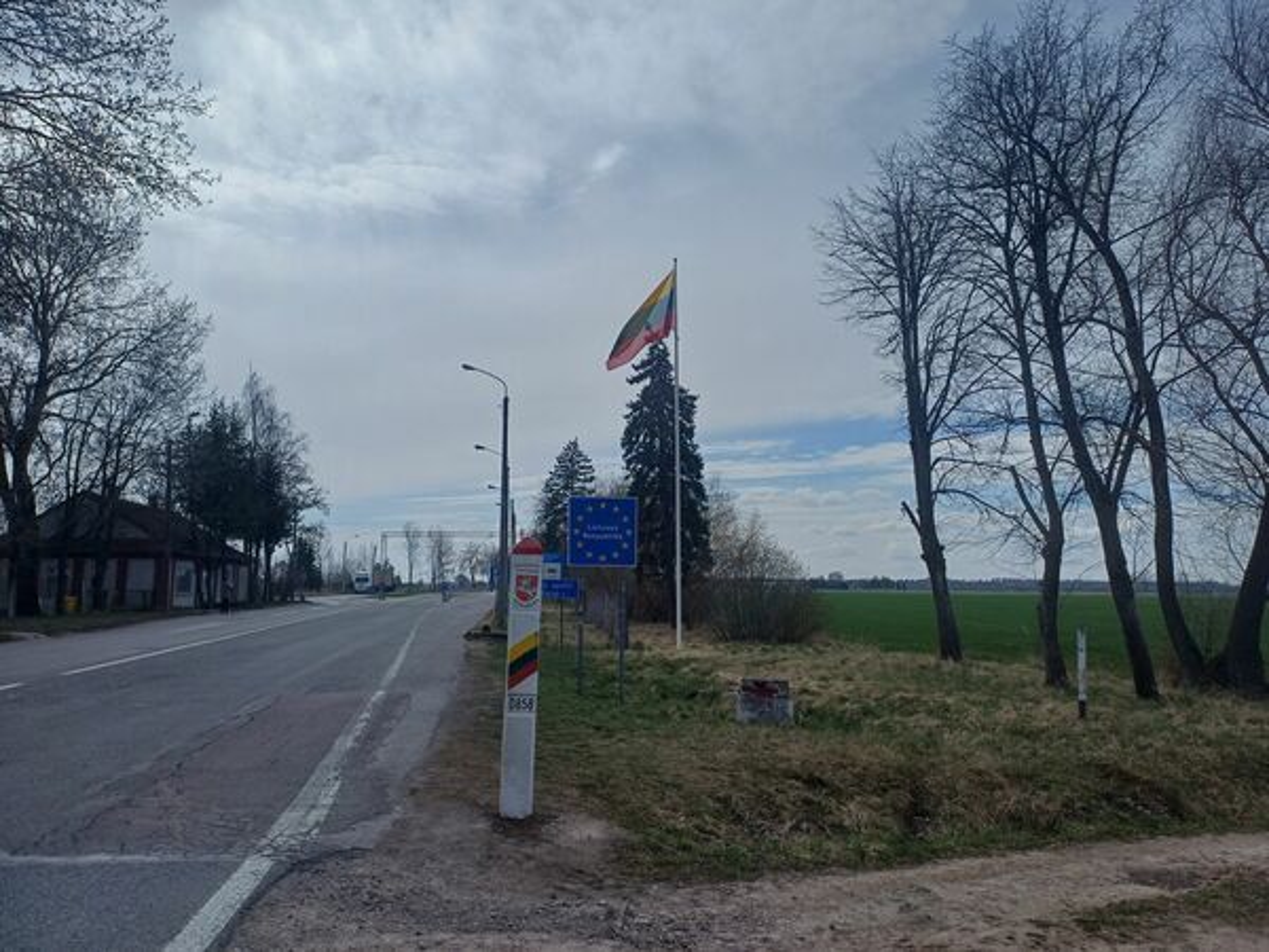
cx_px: 634
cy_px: 476
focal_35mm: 25
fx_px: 916
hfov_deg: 69.4
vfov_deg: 54.9
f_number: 1.8
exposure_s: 1/3650
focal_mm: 4.65
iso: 50
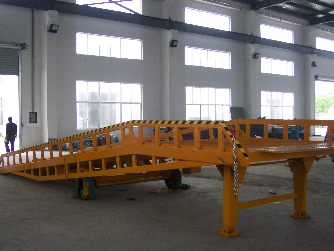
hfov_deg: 42.0
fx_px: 434
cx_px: 167
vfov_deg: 32.2
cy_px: 126
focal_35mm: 45
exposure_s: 1/60
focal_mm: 7.5
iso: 160
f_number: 3.1
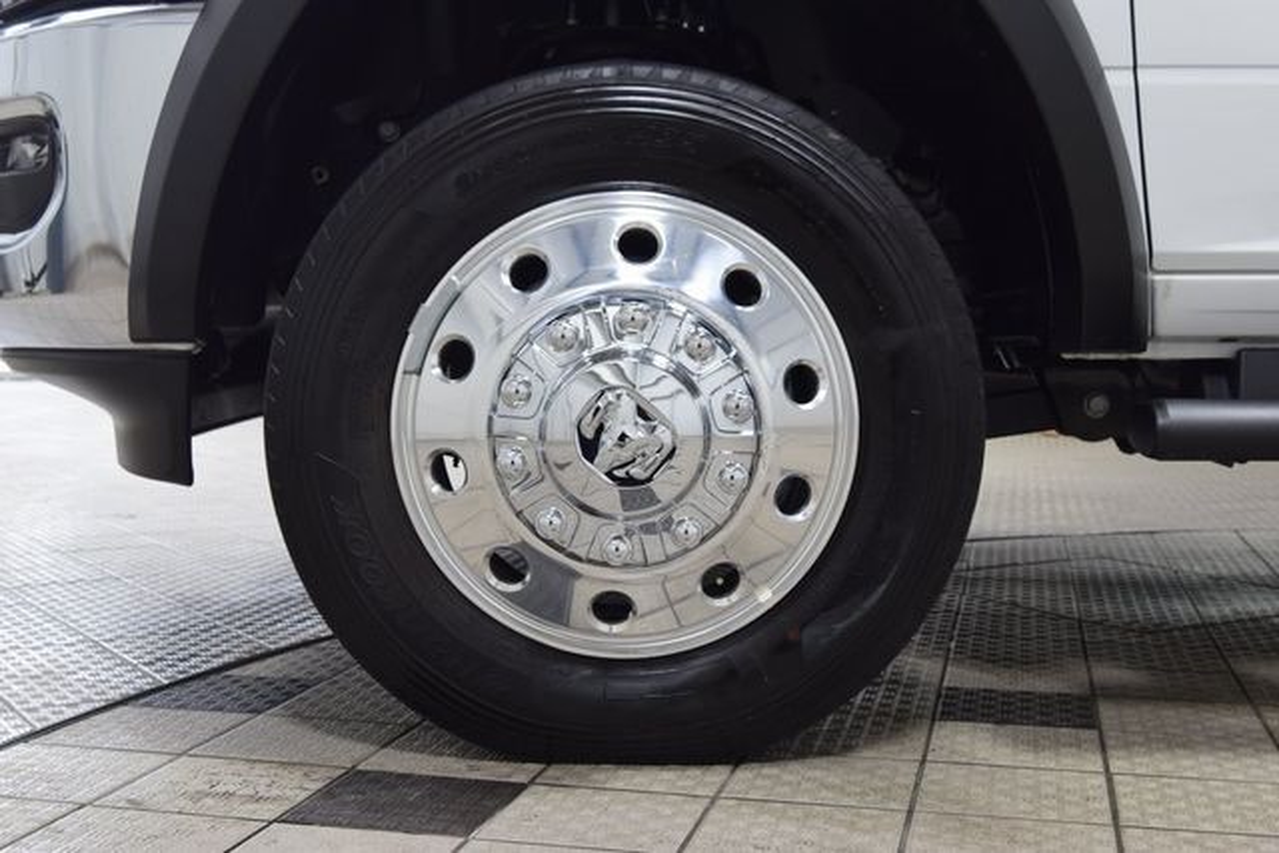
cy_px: 426
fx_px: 1706
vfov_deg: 28.1
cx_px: 640
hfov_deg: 41.1
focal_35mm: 48
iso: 500
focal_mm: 32
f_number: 6.3
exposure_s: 1/15
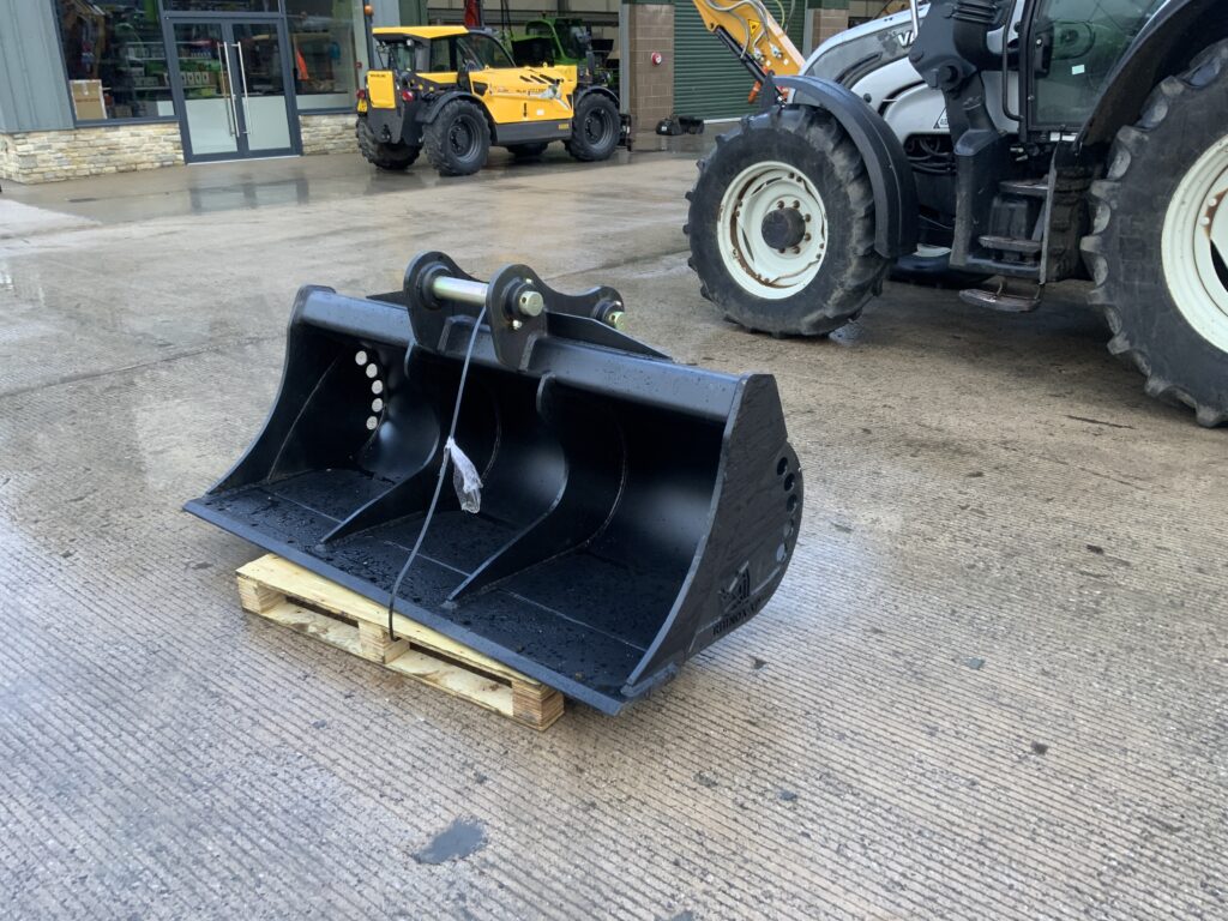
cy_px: 460
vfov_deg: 48.2
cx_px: 614
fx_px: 1029
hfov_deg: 61.7
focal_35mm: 29
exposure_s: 1/122
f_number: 1.8
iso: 50
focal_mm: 3
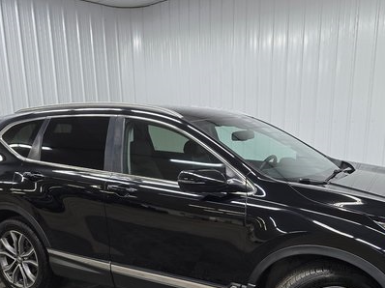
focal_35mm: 37
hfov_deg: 50.0
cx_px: 222
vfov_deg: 37.2
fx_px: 411
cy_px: 231
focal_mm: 6.3
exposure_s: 1/120
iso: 320
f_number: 1.7
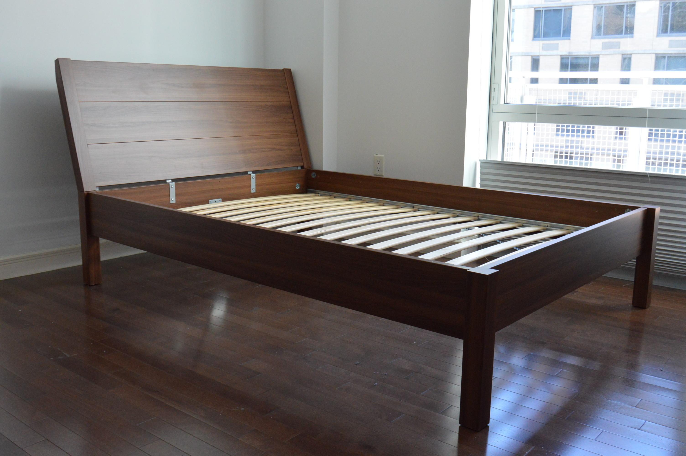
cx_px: 343
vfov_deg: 38.3
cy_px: 228
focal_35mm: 34
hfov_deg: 55.1
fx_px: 657
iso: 1600
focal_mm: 23
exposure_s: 1/125
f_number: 5.6
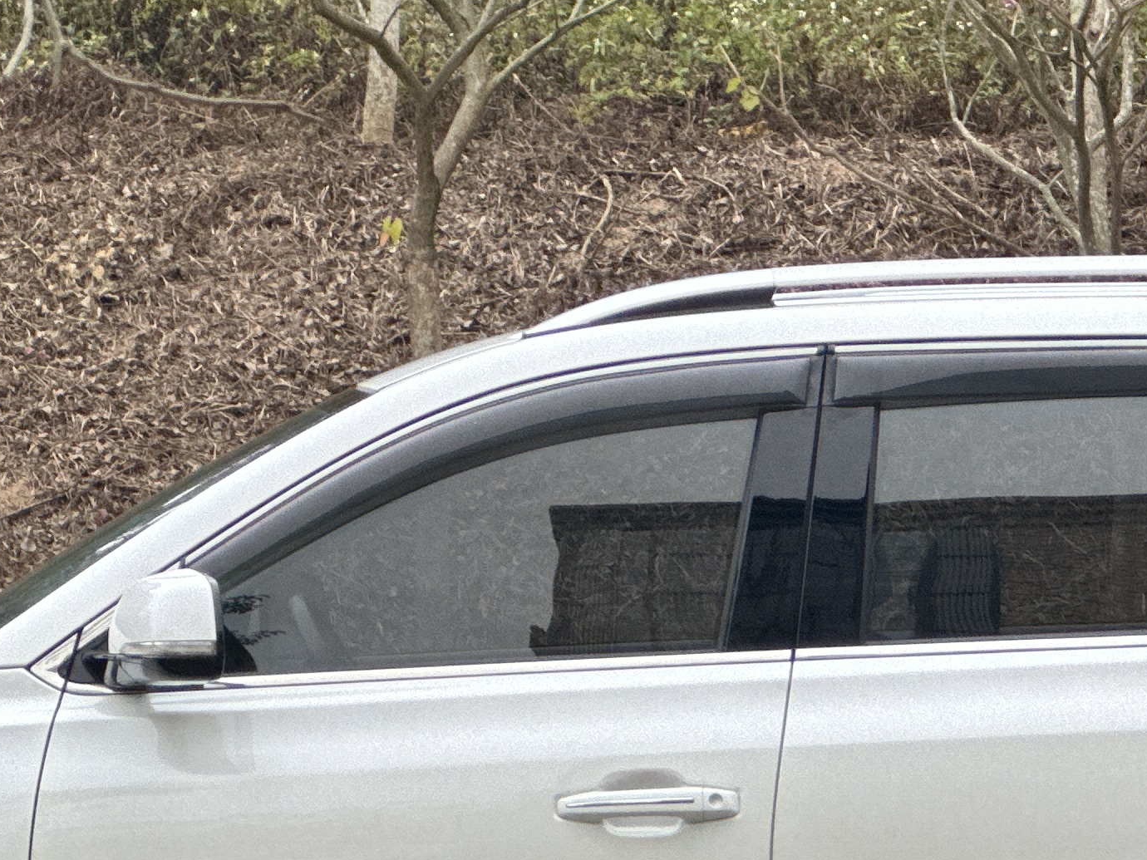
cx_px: 667
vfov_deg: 6.6
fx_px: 7455
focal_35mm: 225
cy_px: 789
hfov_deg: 8.8
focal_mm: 9
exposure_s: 1/68
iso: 250
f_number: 2.8
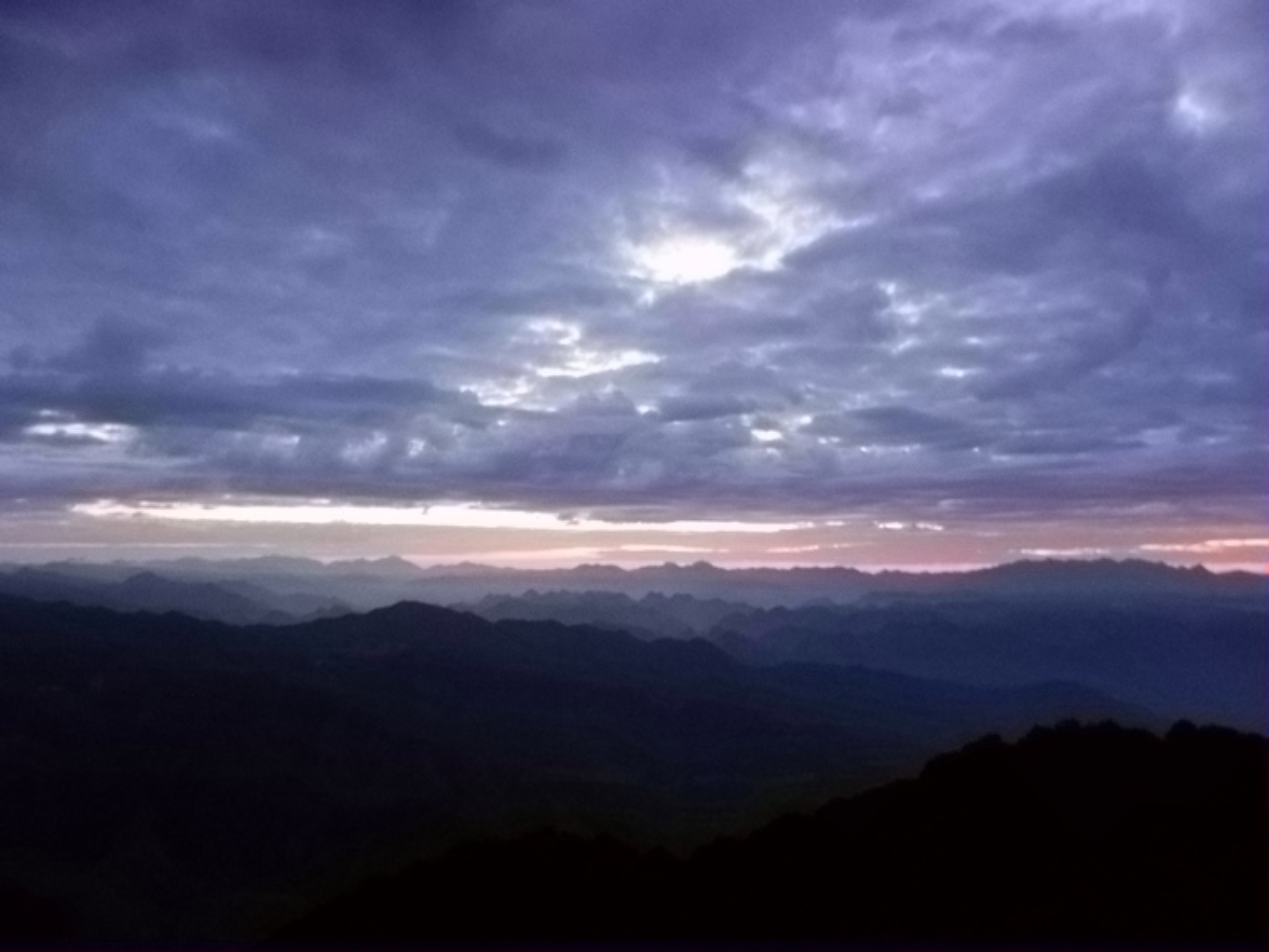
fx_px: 953
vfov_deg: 53.1
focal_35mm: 26
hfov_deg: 67.3
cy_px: 476
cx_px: 634
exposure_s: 1.13
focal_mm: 4.6
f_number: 2.8
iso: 800
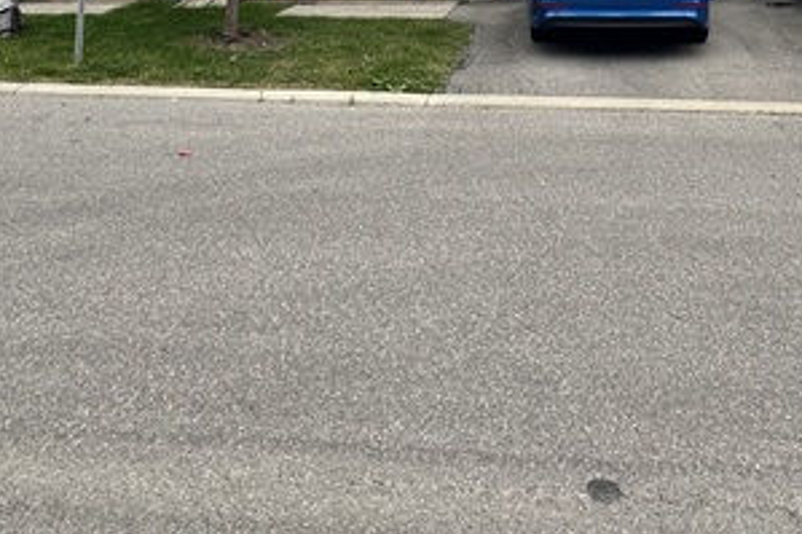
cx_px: 512
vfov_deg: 25.6
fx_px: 868
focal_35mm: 39
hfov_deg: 49.0
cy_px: -266
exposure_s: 1/346
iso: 40
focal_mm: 2.22
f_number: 2.2
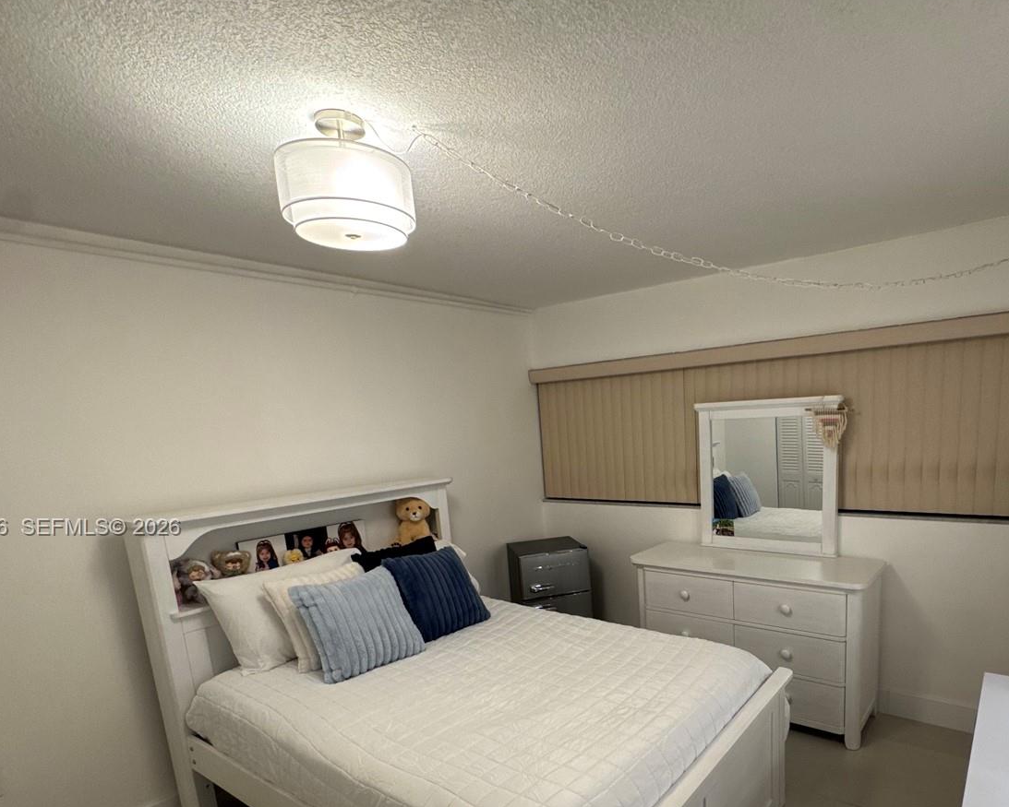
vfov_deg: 66.5
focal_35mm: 20
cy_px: 528
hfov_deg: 78.9
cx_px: 631
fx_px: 597
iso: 160
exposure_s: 1/60
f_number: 2.2
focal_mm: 2.22
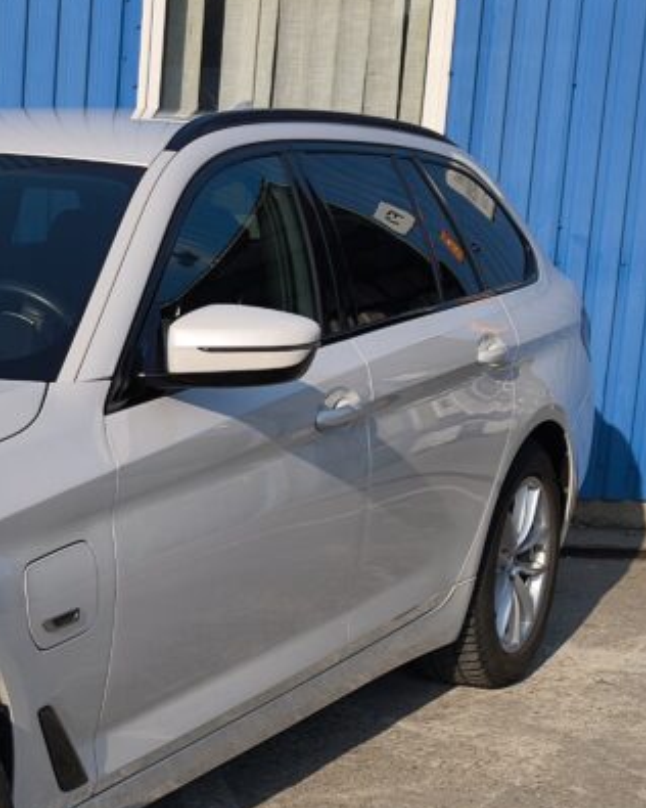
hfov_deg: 17.6
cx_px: -231
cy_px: 575
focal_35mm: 81
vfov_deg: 23.4
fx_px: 1936
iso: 50
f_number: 1.6
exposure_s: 1/3329
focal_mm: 6.57
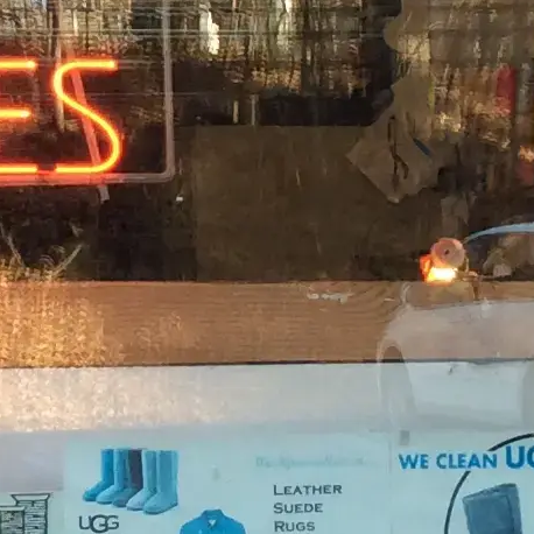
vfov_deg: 10.9
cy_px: 100
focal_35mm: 160
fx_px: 2792
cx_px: -21
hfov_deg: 10.8
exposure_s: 1/120
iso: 50
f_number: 2.4
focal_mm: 3.3
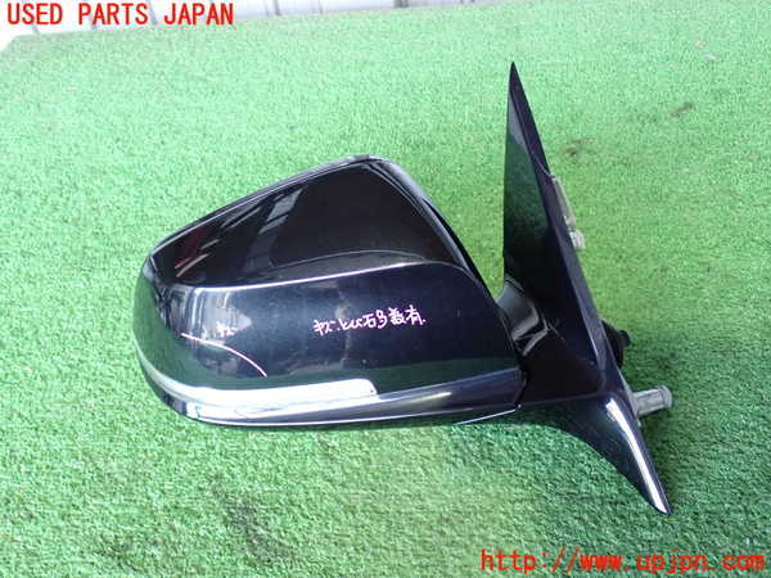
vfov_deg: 37.7
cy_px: 289
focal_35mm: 38
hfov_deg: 49.0
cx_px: 386
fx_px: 846
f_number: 2.7
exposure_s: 1/30
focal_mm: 6.83
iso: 800
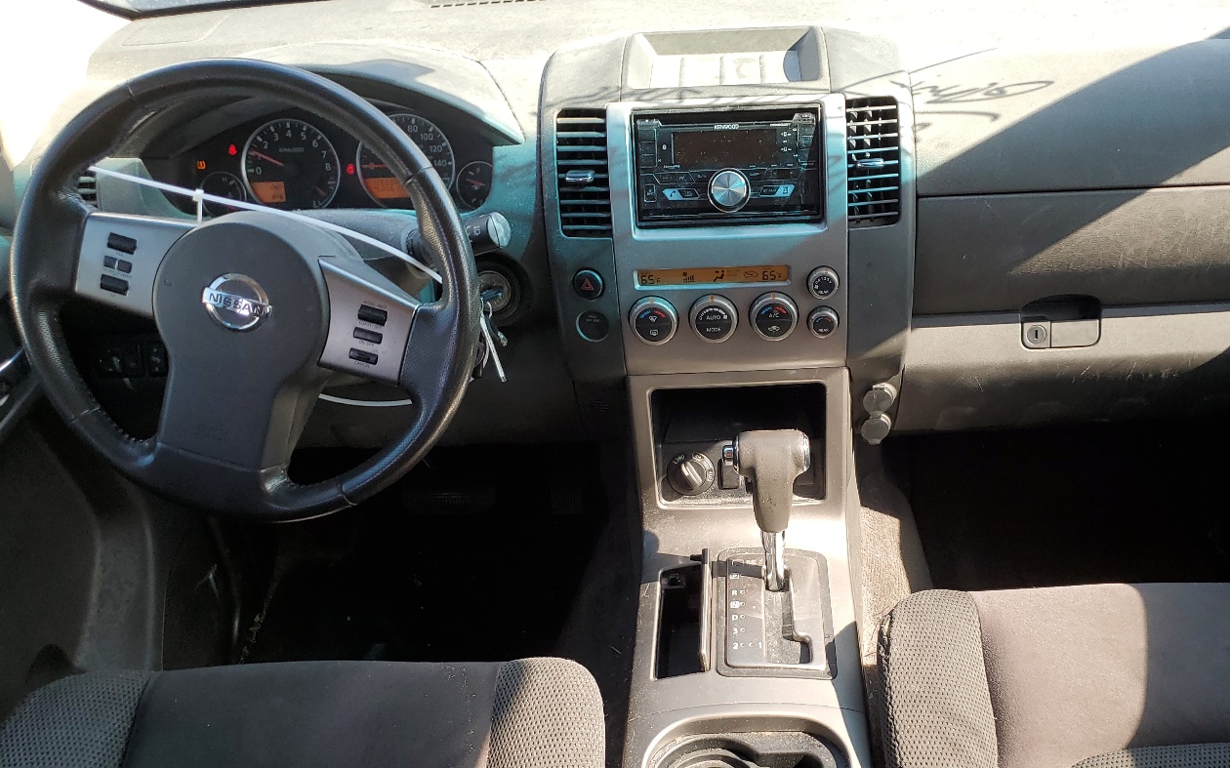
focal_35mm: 35
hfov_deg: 54.7
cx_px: 766
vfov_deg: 35.9
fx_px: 1173
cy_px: 513
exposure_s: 1/204
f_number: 1.5
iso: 50
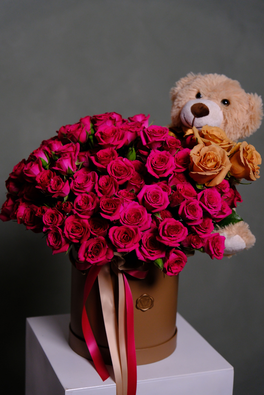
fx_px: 726
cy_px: 198
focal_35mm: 66
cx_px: 132
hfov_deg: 20.6
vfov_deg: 30.5
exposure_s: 1/160
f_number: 2.8
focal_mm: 44
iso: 1000
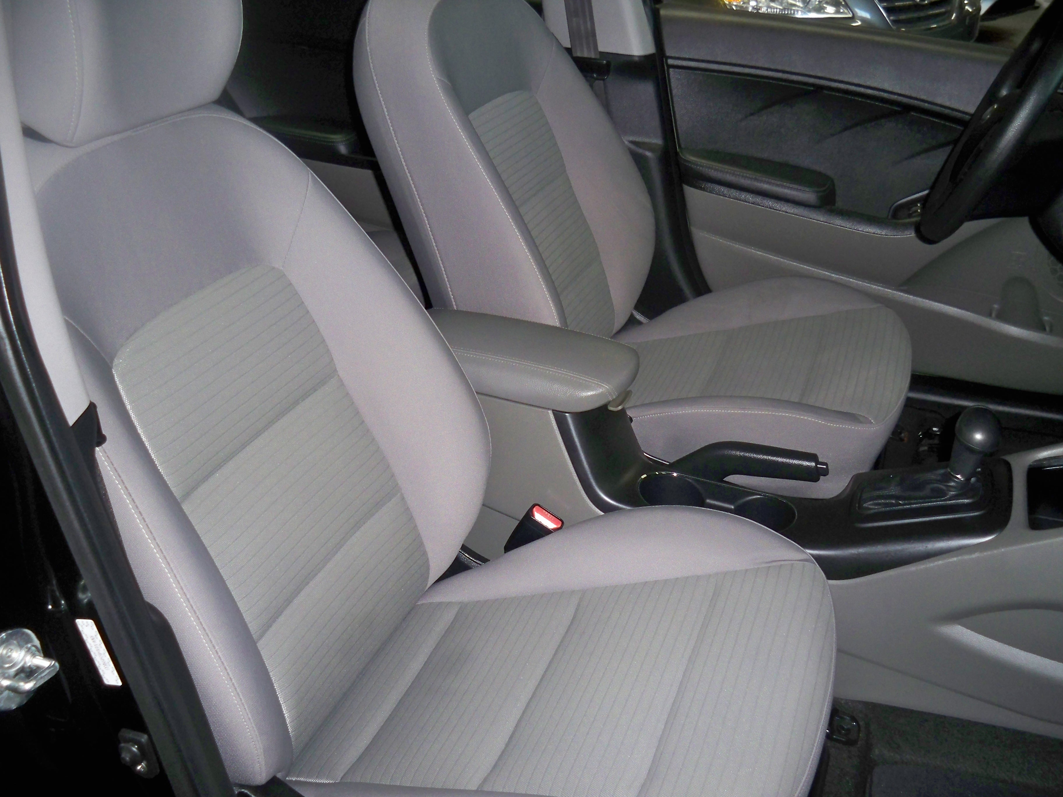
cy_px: 398
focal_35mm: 35
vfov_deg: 40.7
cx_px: 532
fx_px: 1075
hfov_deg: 52.6
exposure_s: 1/60
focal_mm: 6.3
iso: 200
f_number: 3.1
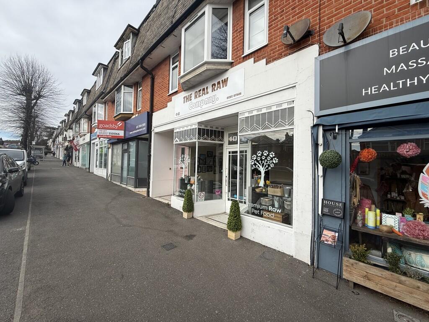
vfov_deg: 85.7
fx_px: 174
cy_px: 161
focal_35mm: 14
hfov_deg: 102.1
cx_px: 214
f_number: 2.2
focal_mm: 2.22
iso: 50
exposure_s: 1/1848
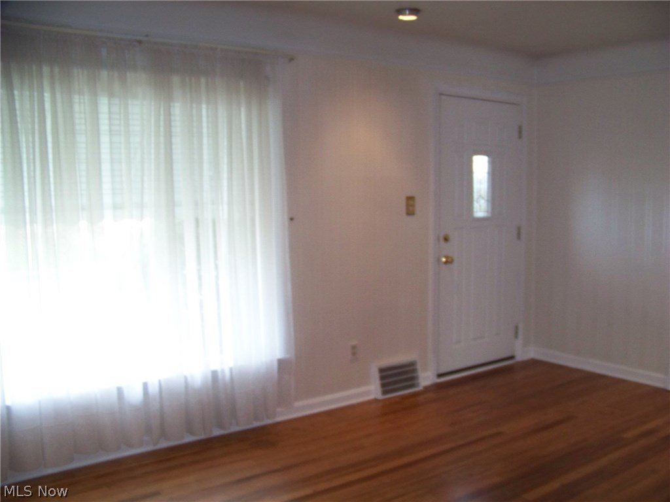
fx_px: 697
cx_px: 335
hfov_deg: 51.4
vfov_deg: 39.7
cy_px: 251
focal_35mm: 36
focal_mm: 5.85
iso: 200
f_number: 2.8
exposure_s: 1/30
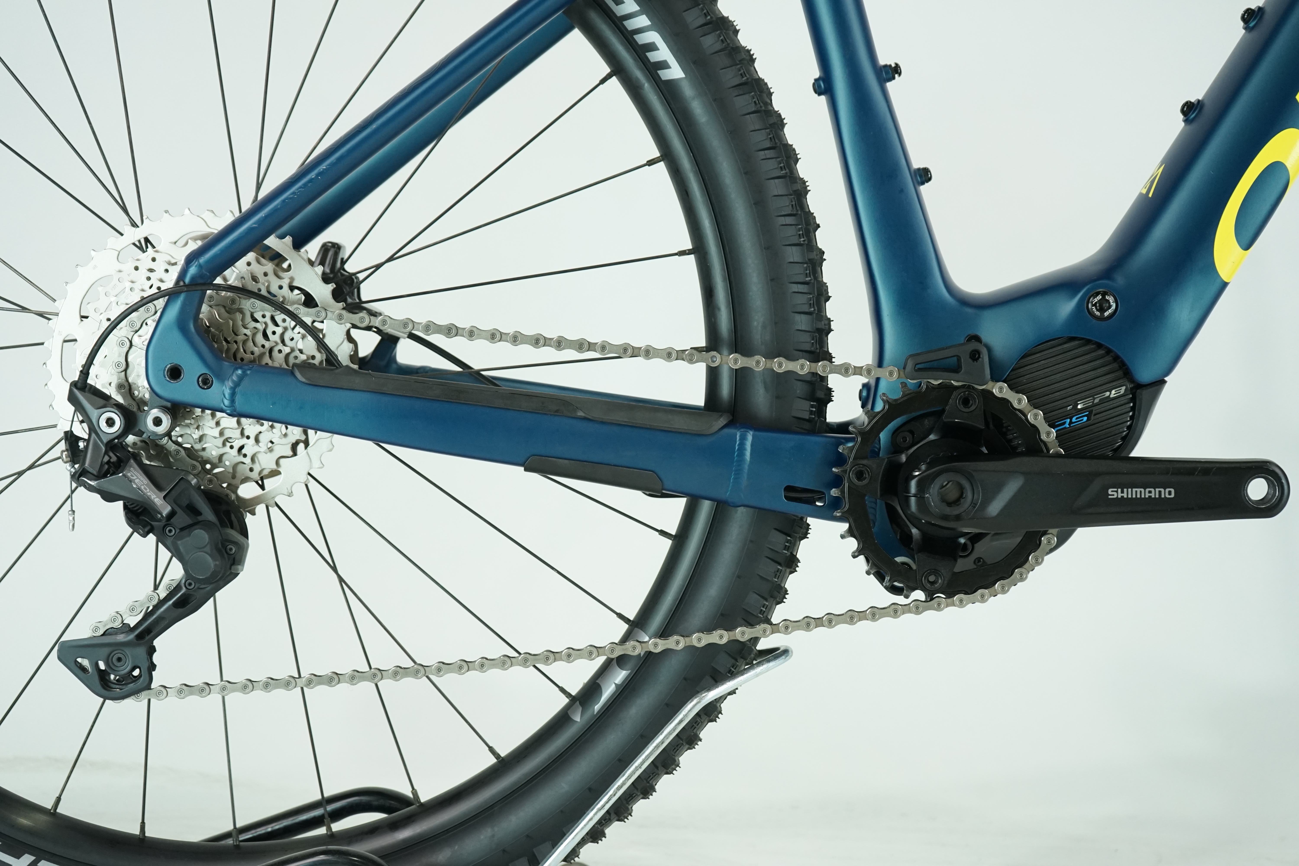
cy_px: 433
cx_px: 650
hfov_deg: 35.1
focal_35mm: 57
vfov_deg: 23.8
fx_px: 2057
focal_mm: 57
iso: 1600
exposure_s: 1/200
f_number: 5.6
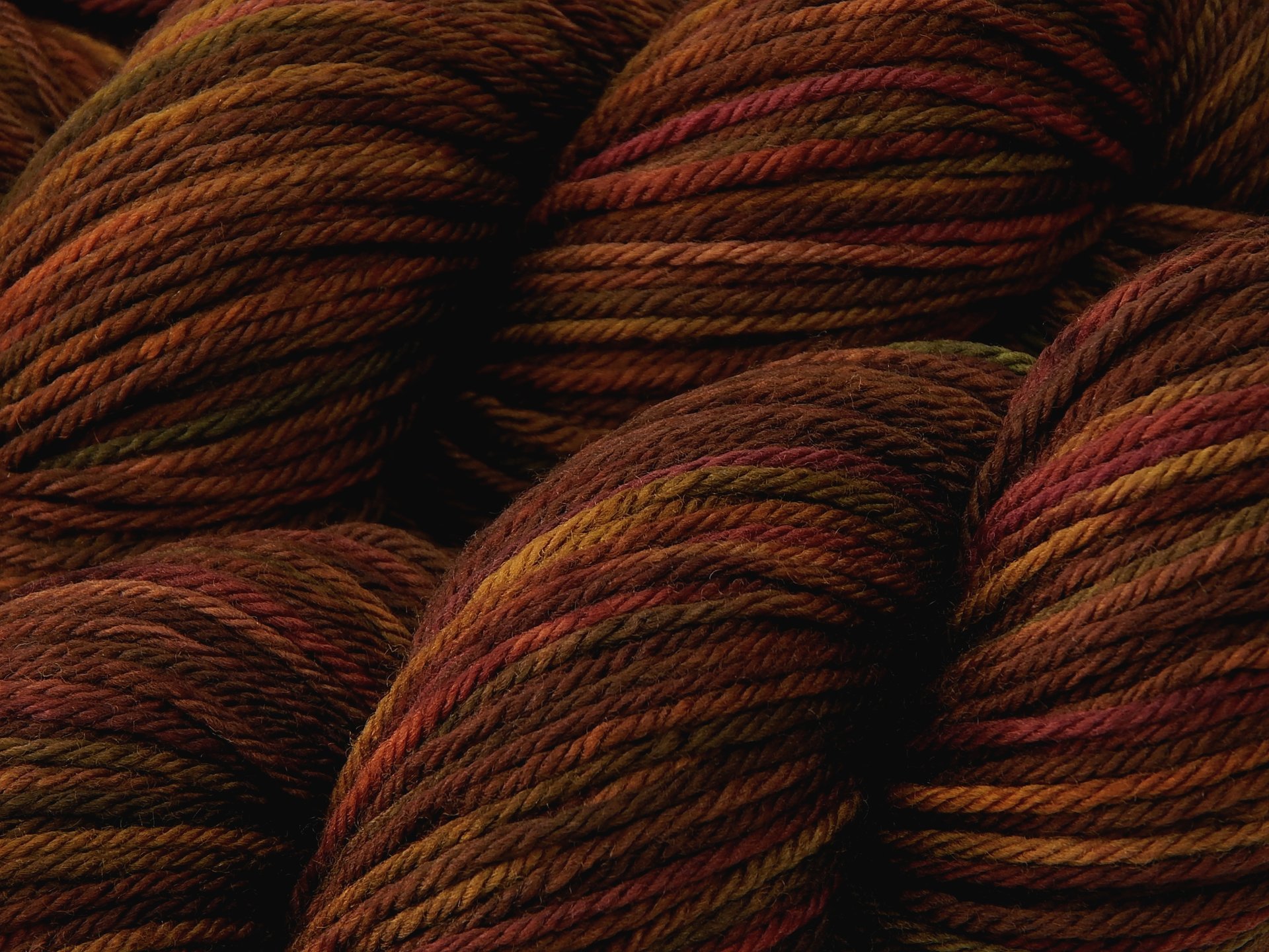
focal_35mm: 132
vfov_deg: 11.2
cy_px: 476
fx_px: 4839
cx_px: 634
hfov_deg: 14.9
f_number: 4.8
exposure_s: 1/10
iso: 125
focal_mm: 23.4
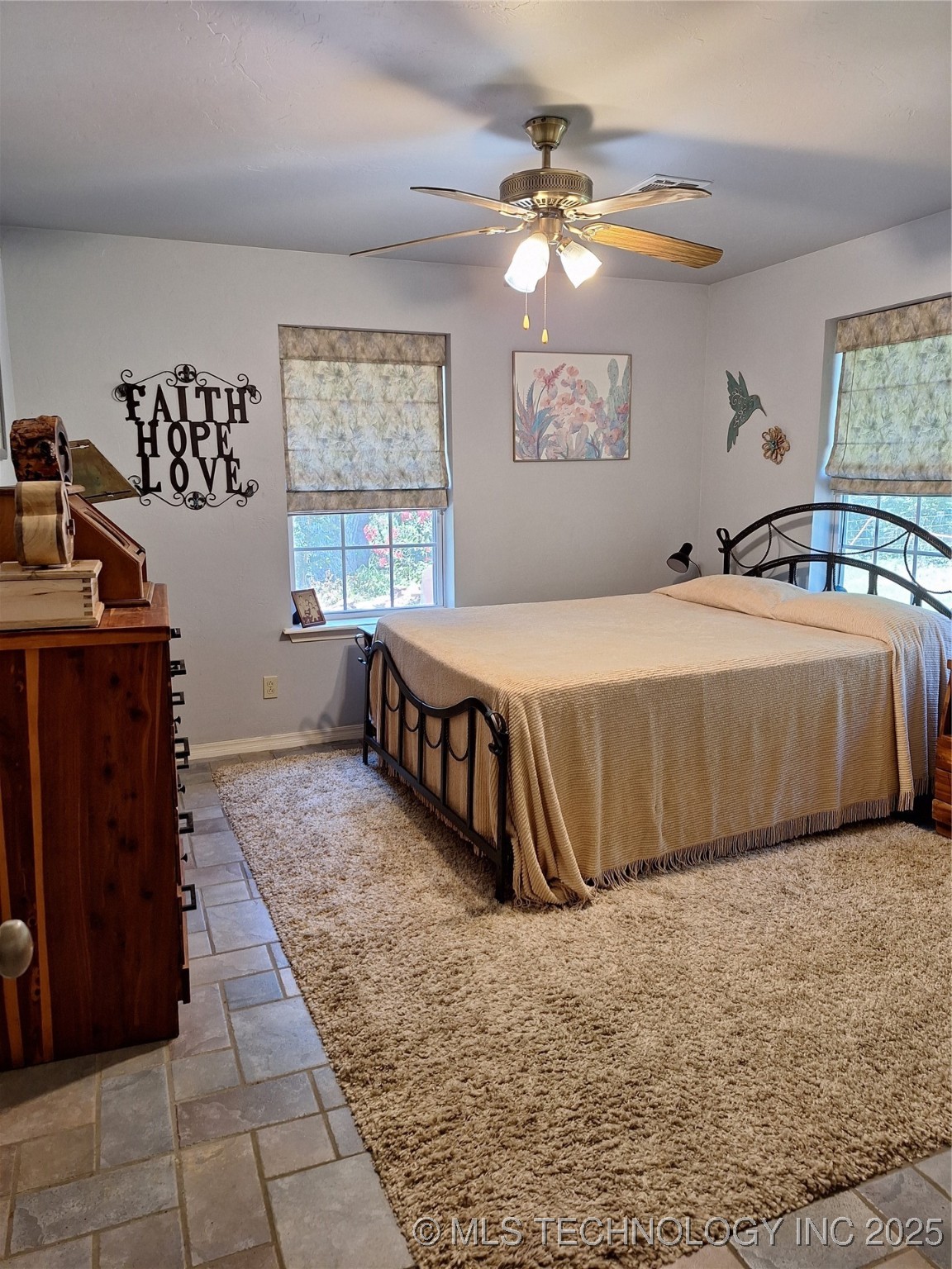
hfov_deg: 58.9
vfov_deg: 73.9
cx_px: 476
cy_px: 634
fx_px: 843
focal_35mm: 23
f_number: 1.8
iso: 100
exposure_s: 1/40
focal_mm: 5.54
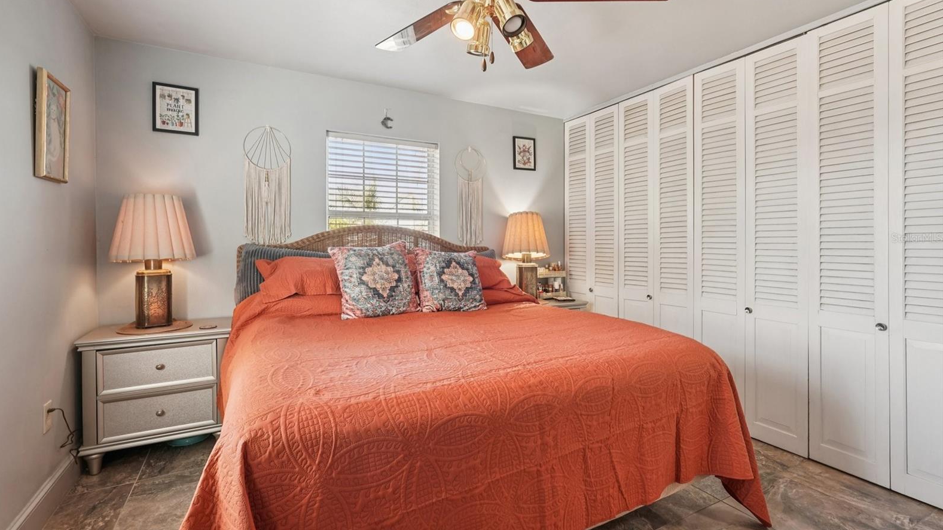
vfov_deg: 63.8
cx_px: 466
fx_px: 425
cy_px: 238
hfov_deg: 95.9
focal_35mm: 17
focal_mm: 16
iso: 400
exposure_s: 1/15
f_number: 7.1
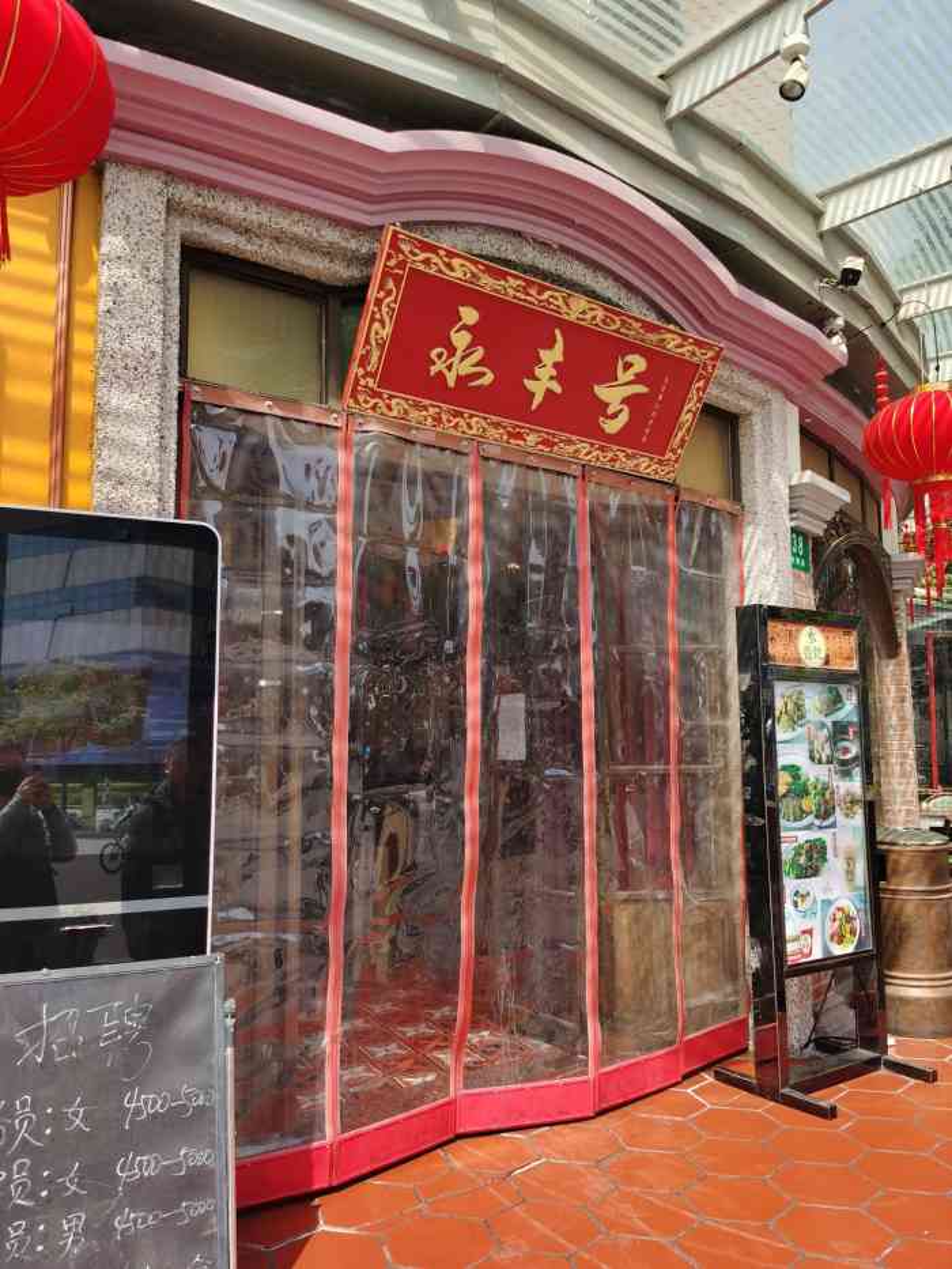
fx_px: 990
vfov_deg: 65.3
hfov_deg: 51.4
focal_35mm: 27
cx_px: 476
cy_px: 634
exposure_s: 1/1667
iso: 50
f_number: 1.6
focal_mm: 5.56
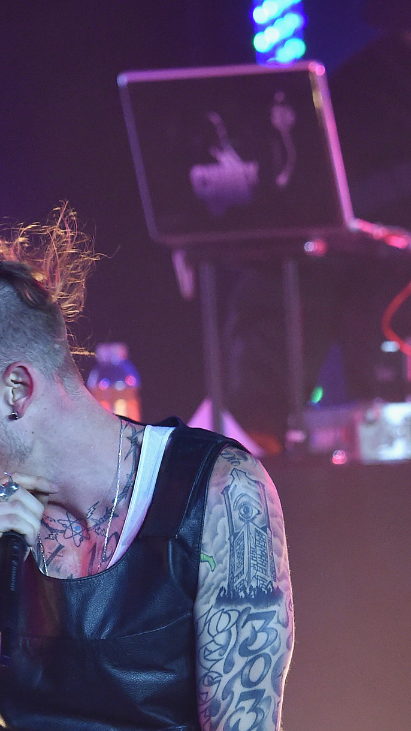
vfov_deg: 2.8
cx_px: 190
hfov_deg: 1.6
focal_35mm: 773
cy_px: 645
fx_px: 14971
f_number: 5.6
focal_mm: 300
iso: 5000
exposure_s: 1/320
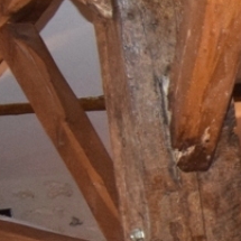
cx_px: 609
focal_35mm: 95
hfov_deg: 13.0
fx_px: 748
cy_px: 229
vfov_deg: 17.9
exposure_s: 1/60
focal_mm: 10
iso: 1600
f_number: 4.5
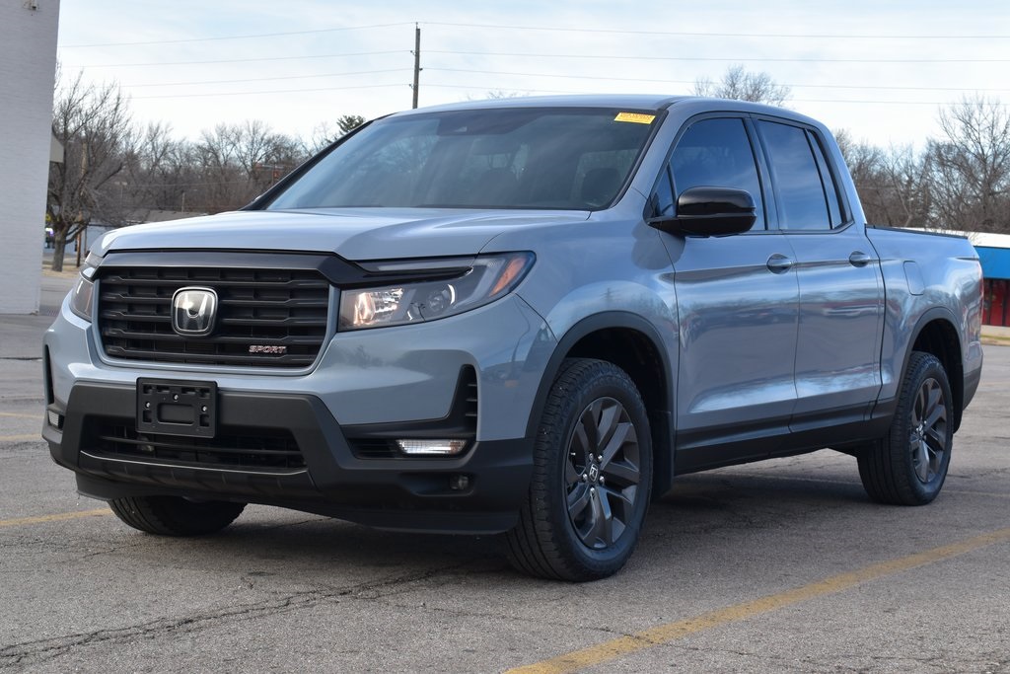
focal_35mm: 63
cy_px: 337
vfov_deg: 21.6
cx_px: 505
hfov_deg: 31.9
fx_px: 1768
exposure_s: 1/125
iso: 400
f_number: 9
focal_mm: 42
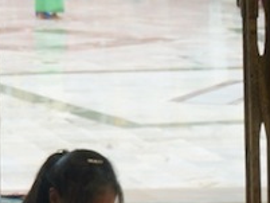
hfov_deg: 7.9
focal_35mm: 229
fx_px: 1788
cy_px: -139
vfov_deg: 6.4
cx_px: -423
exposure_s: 1/80
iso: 100
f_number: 6.3
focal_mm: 25
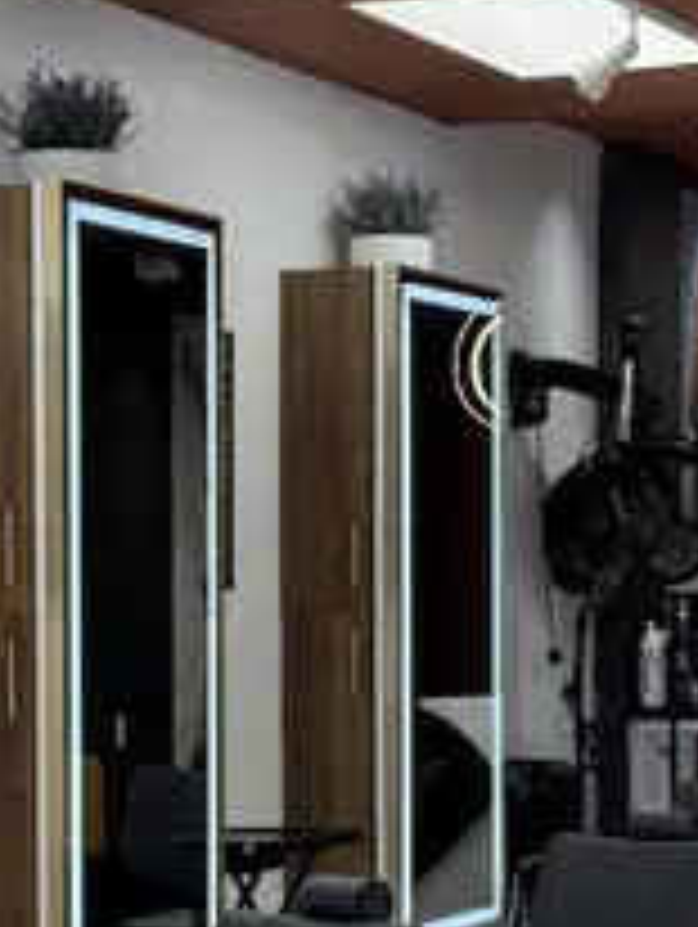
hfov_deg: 12.0
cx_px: 243
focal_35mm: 124
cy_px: 704
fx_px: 3327
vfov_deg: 15.8
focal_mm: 6.76
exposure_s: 1/240
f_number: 1.78
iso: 100
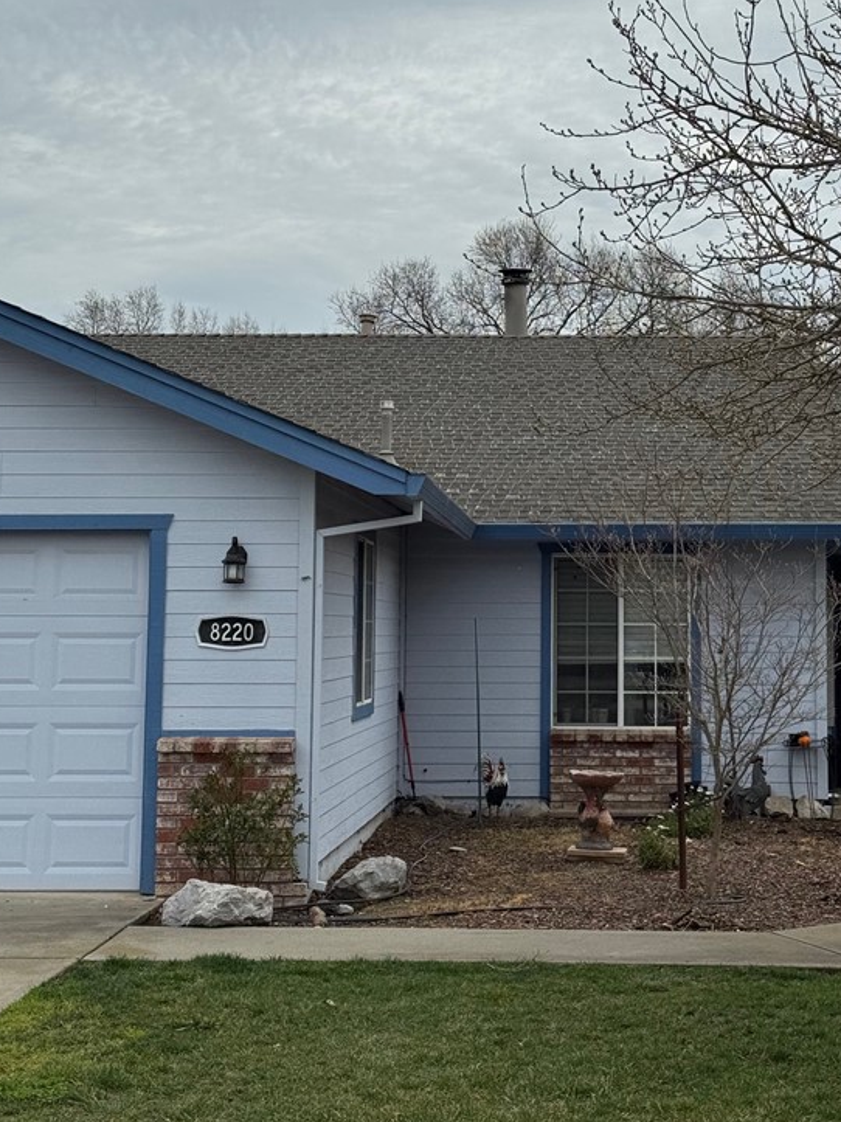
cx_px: 548
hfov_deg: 21.5
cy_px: 414
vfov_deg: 28.5
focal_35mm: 68
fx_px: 2203
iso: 64
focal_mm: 6.76
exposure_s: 1/7092
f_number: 1.78
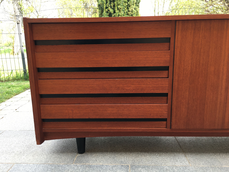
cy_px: 86
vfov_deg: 48.2
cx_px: 114
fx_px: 192
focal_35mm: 29
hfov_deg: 61.7
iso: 25
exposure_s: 1/126
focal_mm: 4.15
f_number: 2.2
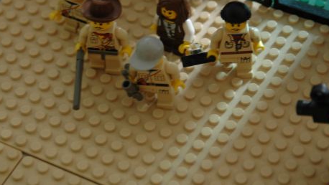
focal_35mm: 114
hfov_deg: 18.8
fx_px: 995
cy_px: 60
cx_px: 129
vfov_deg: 10.6
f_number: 4.5
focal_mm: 52
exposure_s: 1/15
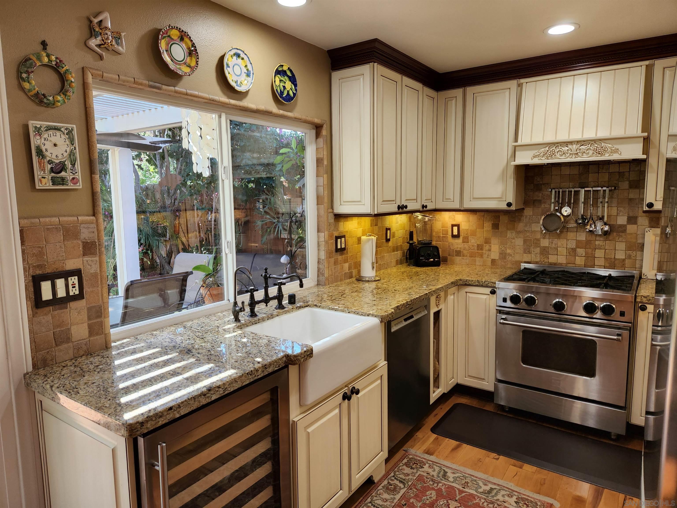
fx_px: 450
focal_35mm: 23
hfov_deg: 73.9
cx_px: 338
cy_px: 254
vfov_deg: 58.9
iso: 160
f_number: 1.8
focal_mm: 5.4
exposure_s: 1/180
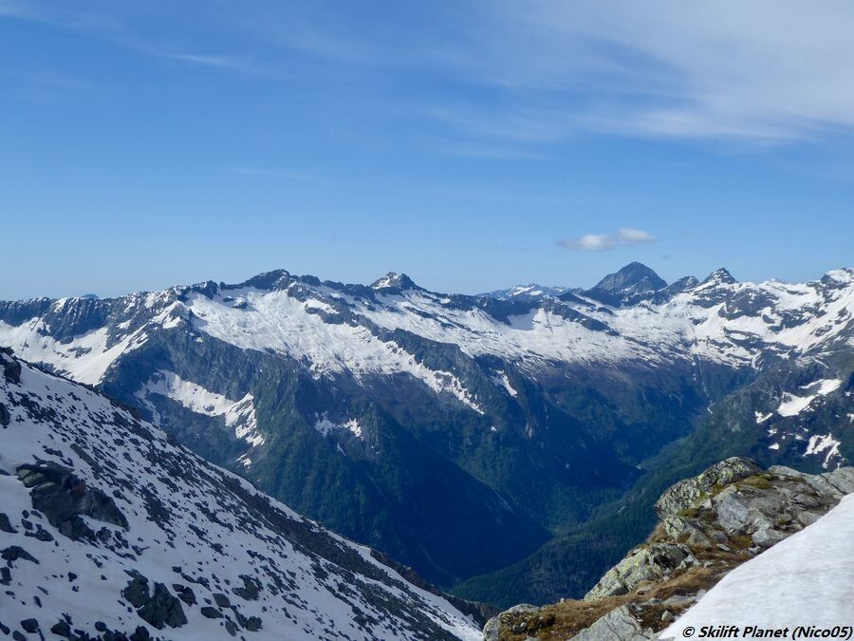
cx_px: 427
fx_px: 1135
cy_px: 320
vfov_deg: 31.5
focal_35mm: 46
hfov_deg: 41.2
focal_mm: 7.8
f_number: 3.9
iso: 80
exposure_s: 1/1300
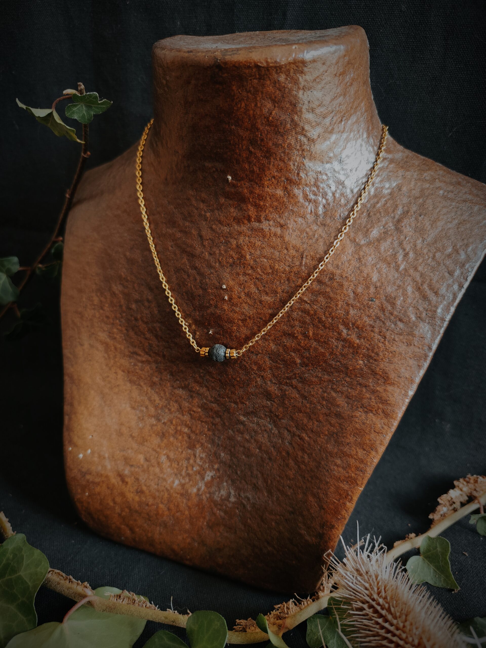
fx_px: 431
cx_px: 243
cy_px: 324
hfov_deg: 58.9
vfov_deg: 73.9
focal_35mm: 23
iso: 320
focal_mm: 6.19
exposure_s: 1/50
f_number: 1.65
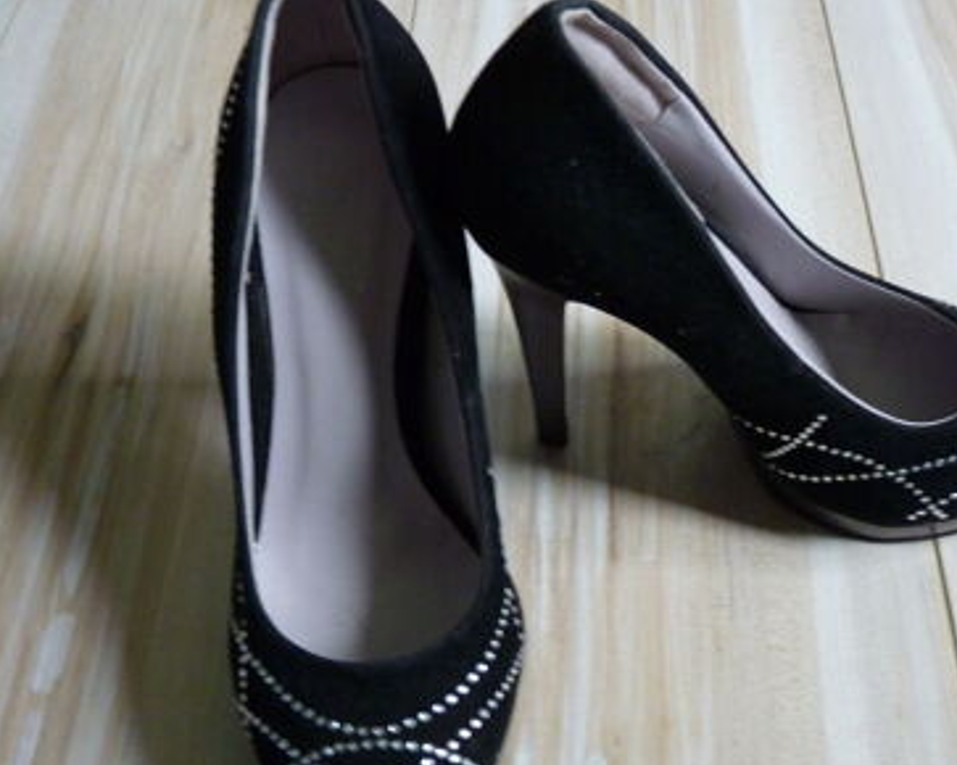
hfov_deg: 45.2
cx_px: 627
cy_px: 409
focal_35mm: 40
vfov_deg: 37.3
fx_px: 1132
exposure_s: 1/6
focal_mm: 5.4
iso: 400
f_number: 3
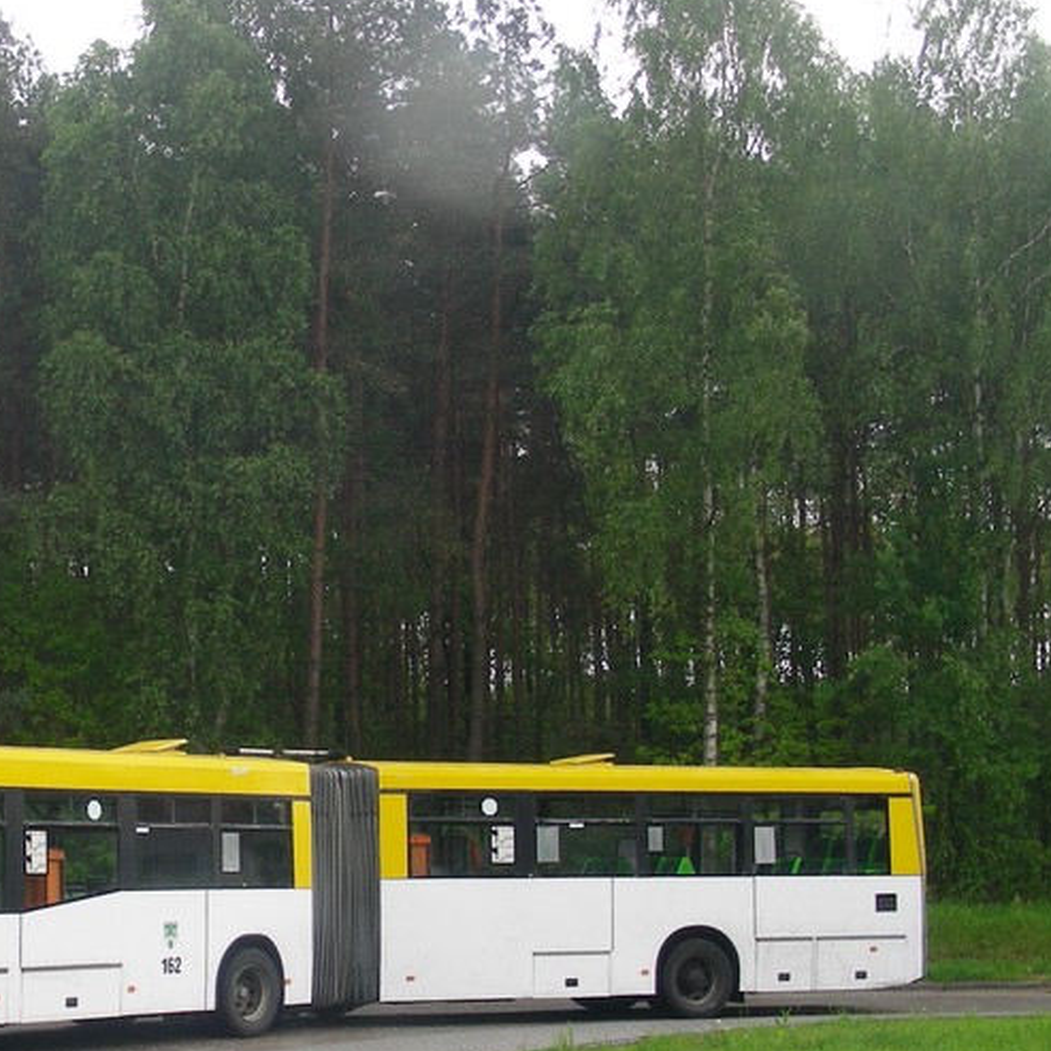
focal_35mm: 71
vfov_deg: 24.3
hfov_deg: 23.9
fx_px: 2439
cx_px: 196
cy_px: 621
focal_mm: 7.4
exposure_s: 1/108
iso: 50
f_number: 4
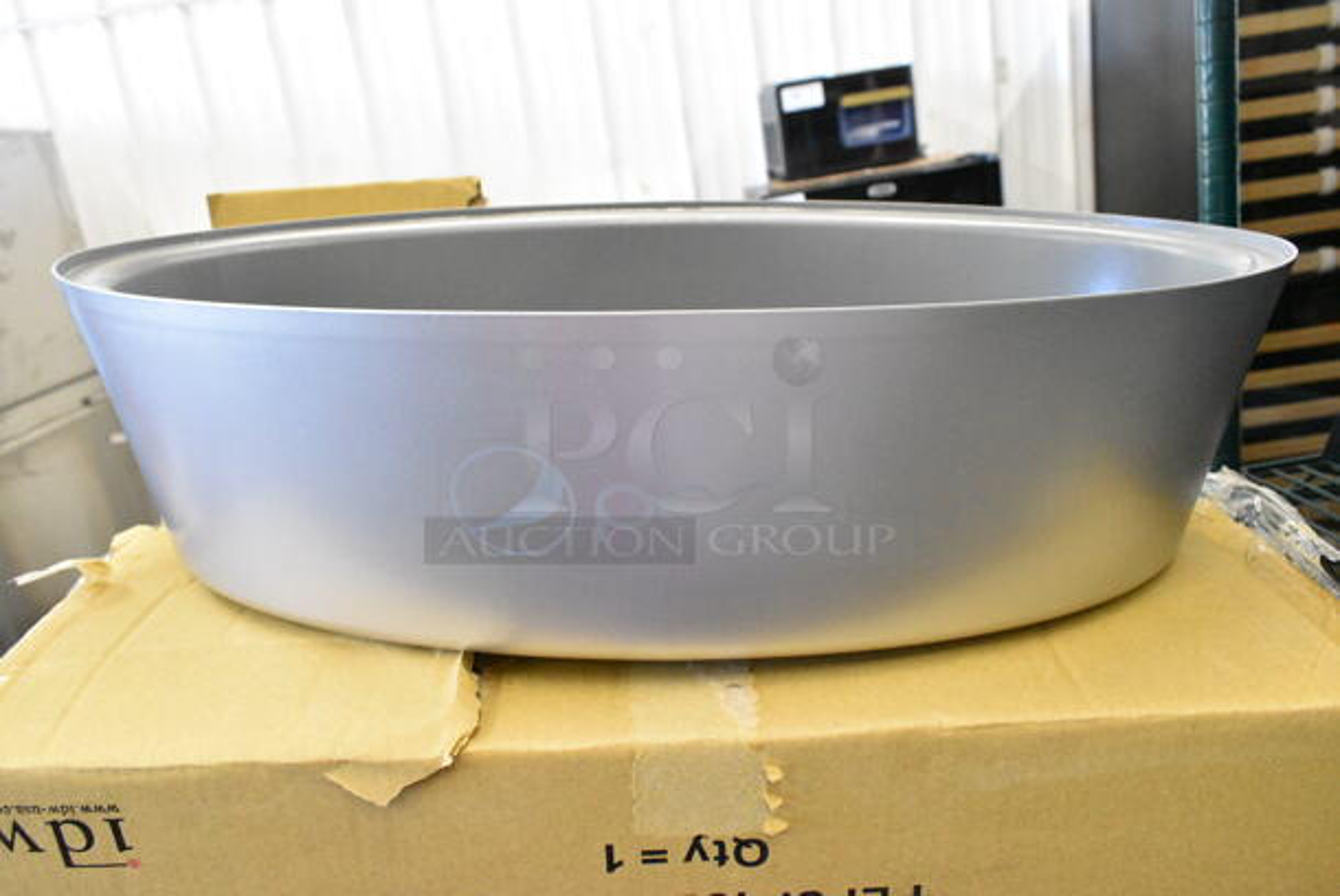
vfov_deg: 48.0
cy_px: 448
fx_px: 1006
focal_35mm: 27
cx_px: 670
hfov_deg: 67.3
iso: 6400
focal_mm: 18
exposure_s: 1/200
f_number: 7.1
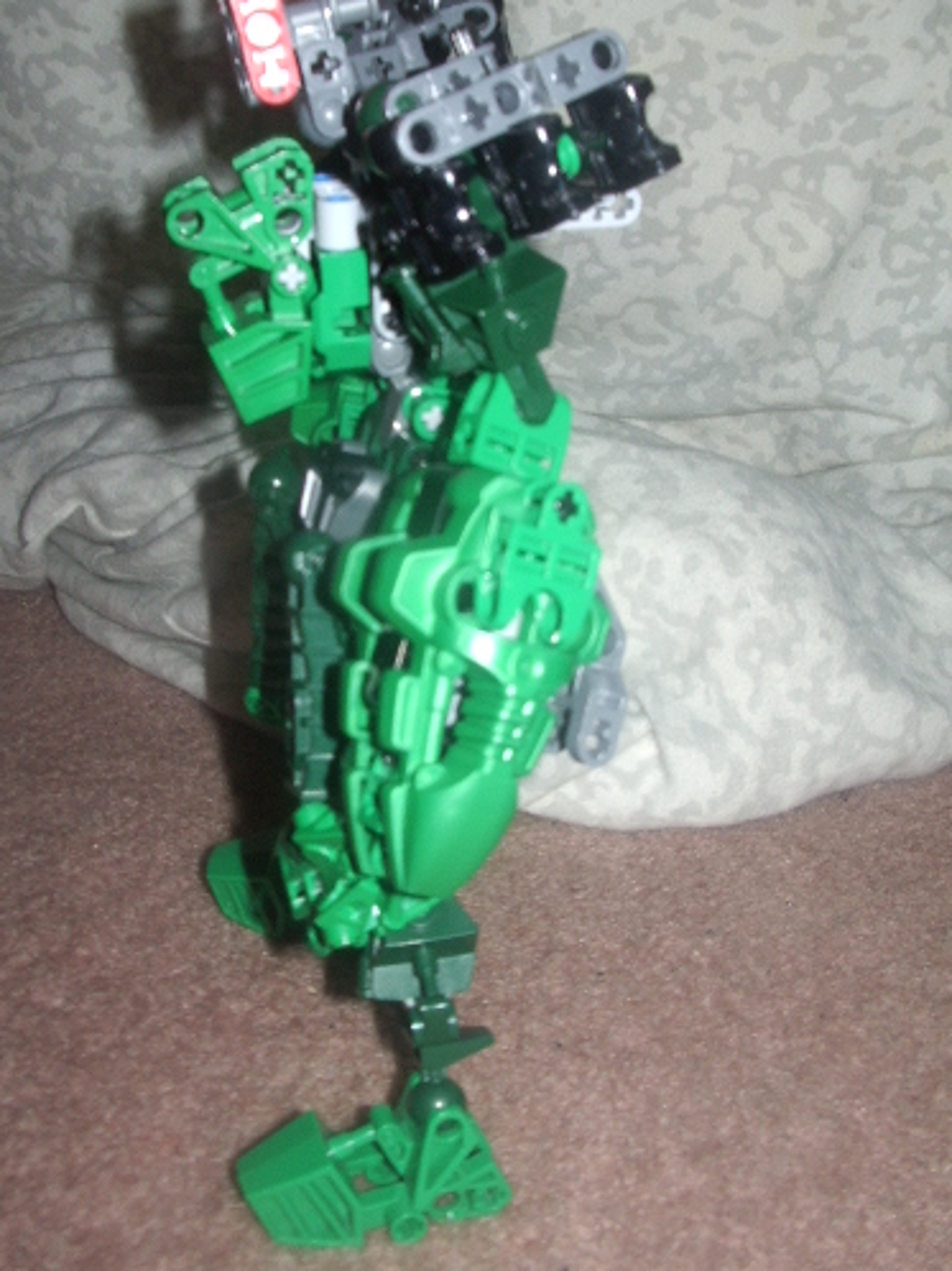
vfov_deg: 42.0
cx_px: 408
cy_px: 528
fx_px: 1652
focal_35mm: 45
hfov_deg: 32.1
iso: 100
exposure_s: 1/40
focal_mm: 5.8
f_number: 4.3
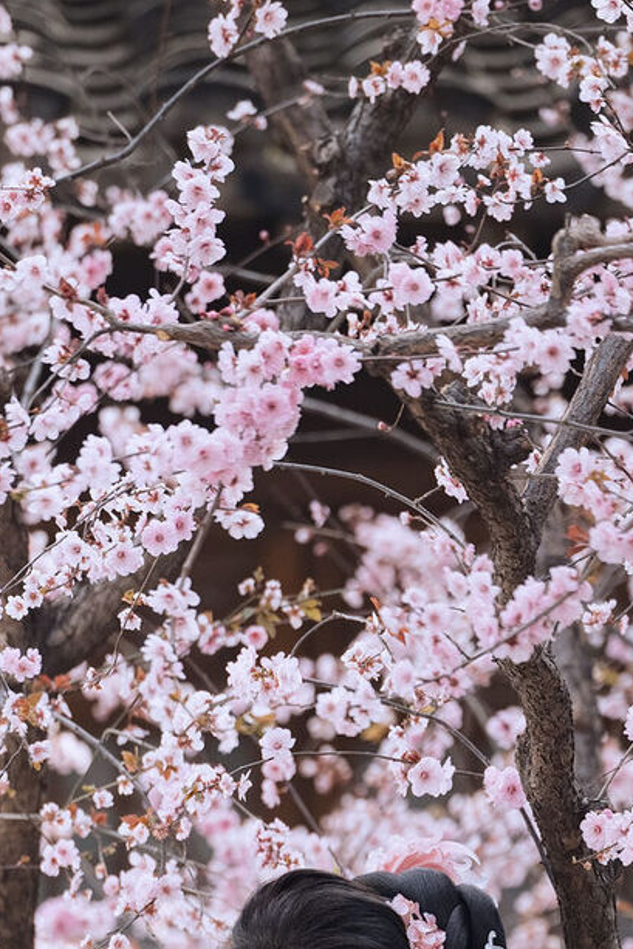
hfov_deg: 2.7
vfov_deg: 4.0
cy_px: 1142
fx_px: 13548
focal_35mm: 514
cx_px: 201
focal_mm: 200
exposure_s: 1/500
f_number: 3.2
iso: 100
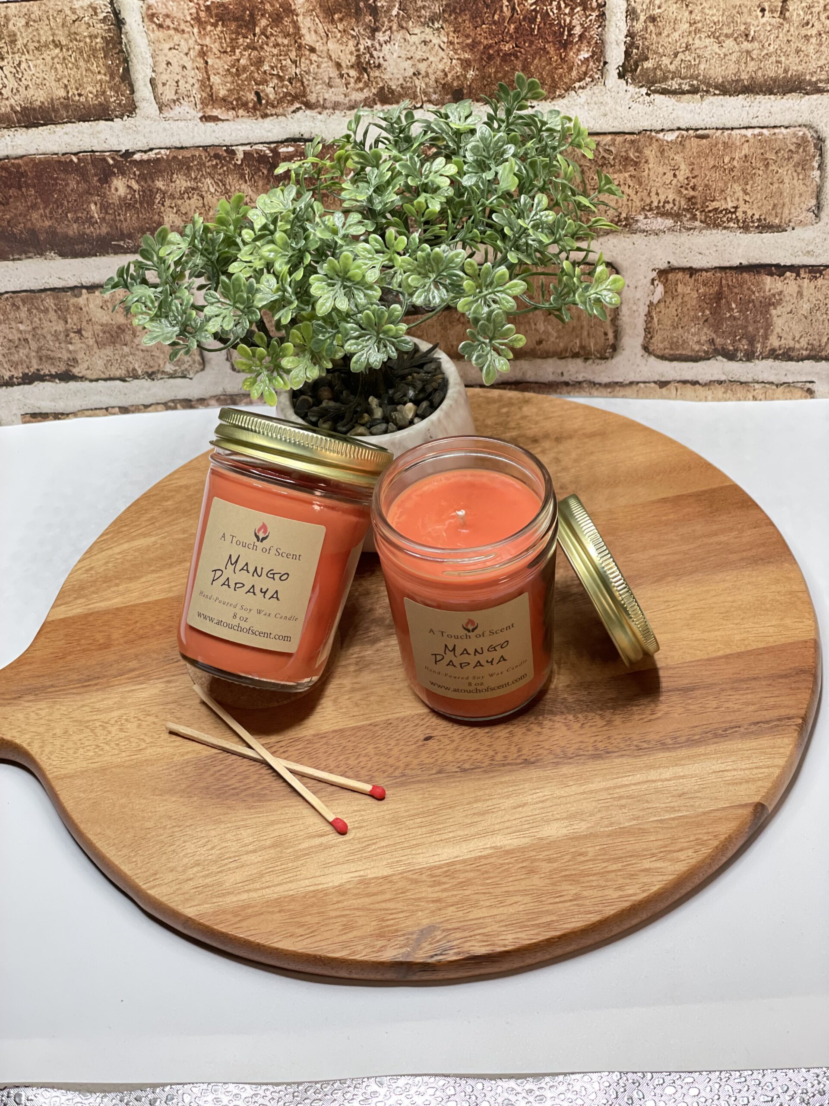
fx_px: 1660
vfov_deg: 36.8
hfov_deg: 28.0
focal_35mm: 52
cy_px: 553
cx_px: 414
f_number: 2
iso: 250
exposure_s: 1/120
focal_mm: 6
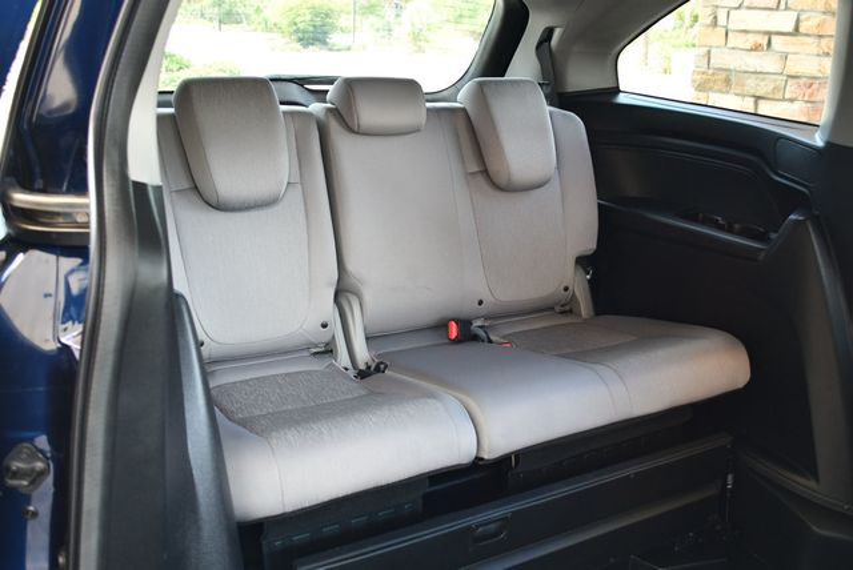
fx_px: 854
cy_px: 285
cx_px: 426
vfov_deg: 36.9
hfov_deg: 53.1
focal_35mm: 36
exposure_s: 1/160
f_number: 3.5
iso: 800
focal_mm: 18
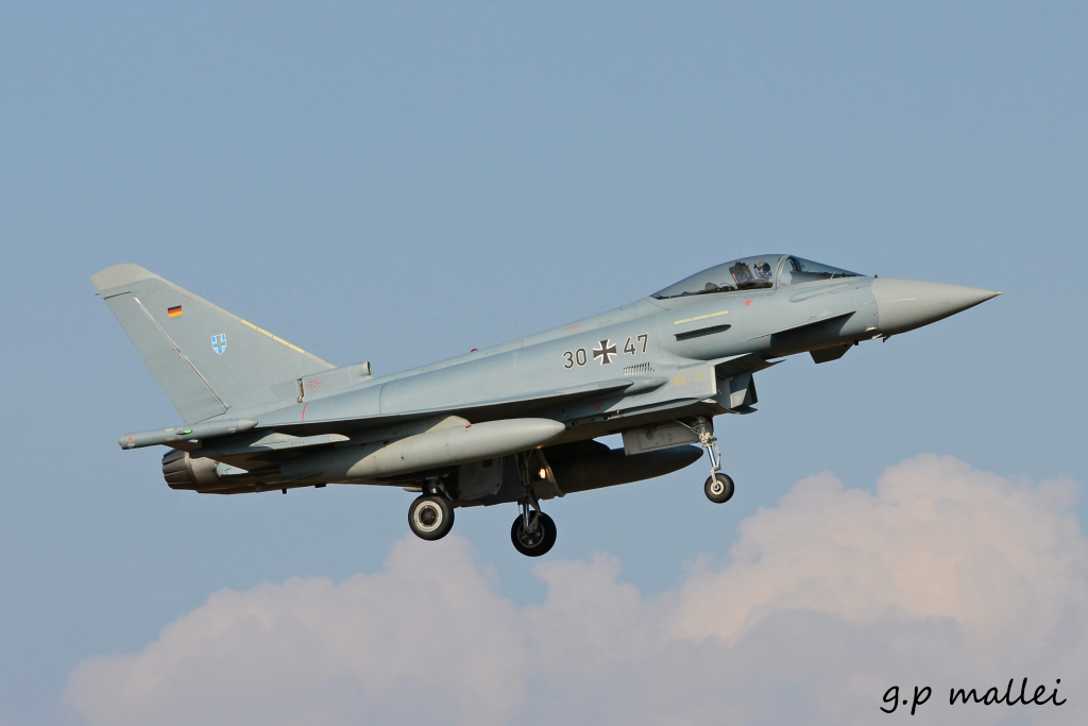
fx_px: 9974
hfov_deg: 6.2
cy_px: 363
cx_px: 544
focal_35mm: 330
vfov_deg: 4.2
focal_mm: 220
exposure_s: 1/1250
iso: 200
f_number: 7.1
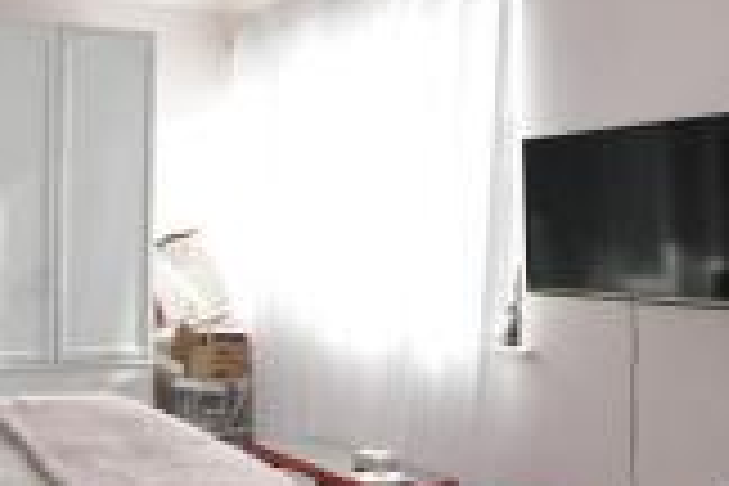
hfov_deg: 43.8
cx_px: 234
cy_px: 250
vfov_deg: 30.5
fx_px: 891
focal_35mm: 44
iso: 100
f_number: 8
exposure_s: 1/40
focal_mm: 10
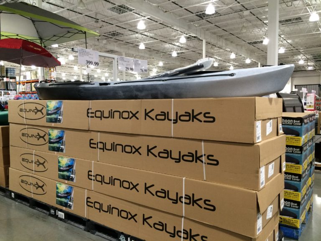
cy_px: 120
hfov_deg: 61.7
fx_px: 269
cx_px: 160
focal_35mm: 29
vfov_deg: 48.2
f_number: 2.2
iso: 160
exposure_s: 1/33
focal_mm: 4.15
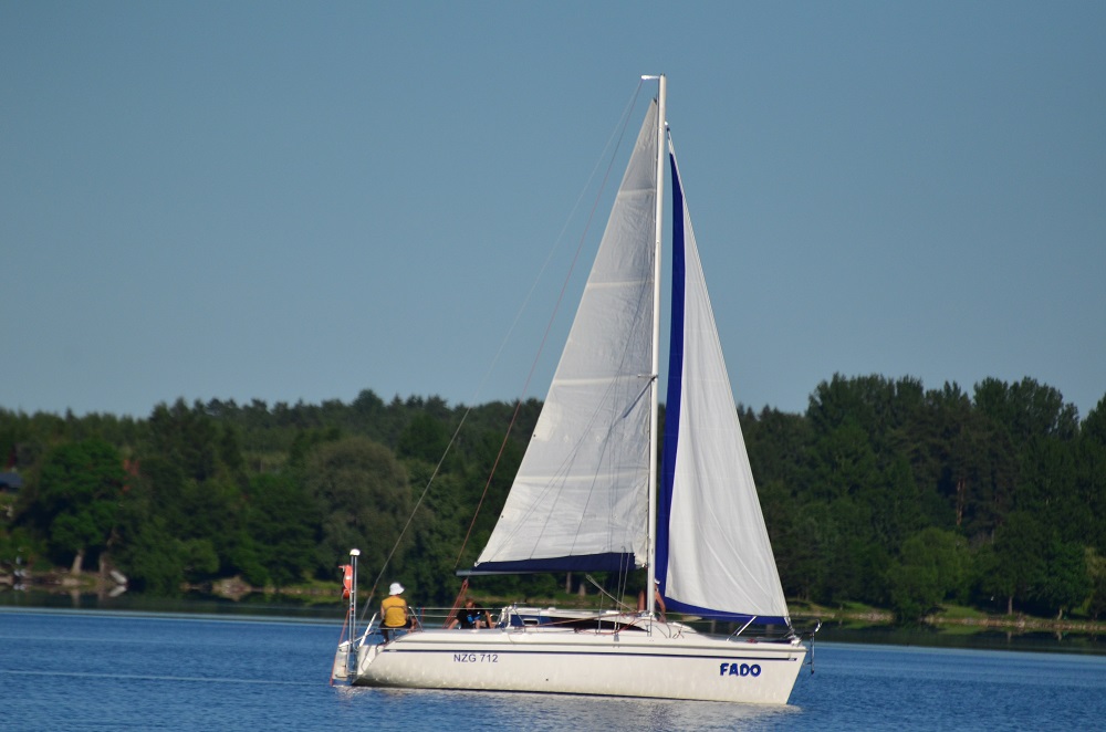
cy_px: 366
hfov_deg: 4.6
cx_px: 553
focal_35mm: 450
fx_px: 13794
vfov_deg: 3.0
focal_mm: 300
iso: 500
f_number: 5.6
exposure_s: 1/8000
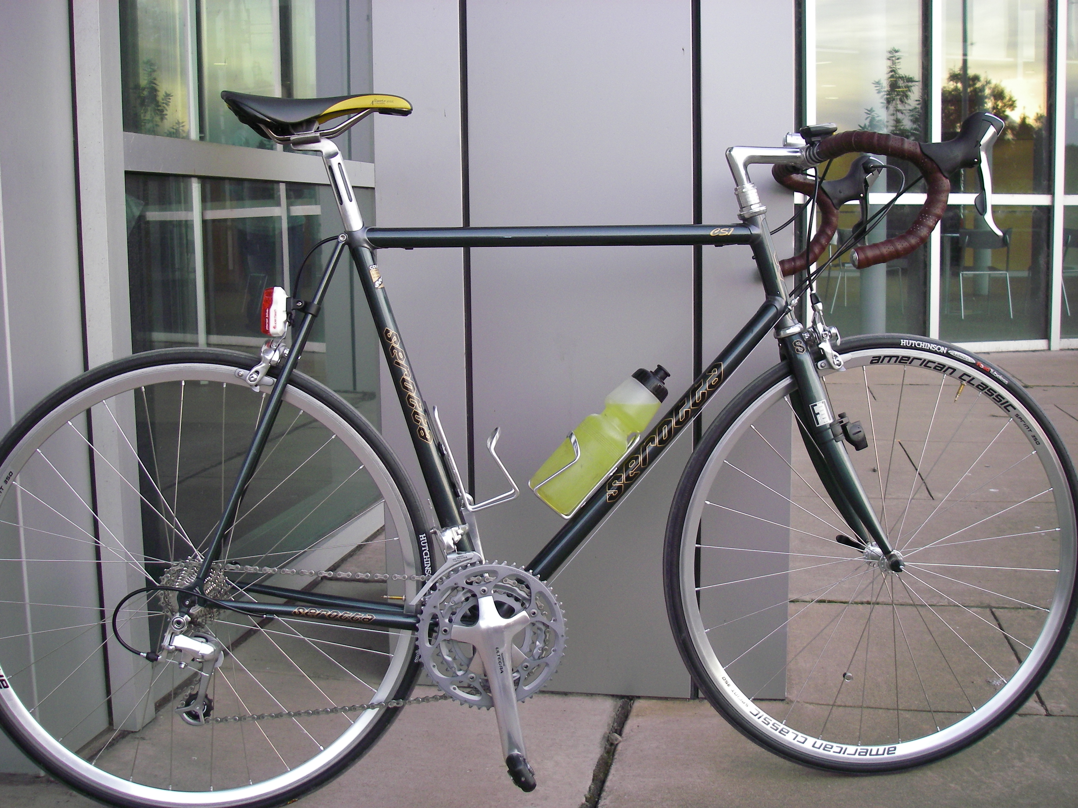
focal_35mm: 38
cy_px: 404
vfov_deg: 37.7
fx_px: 1183
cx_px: 539
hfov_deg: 49.0
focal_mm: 6.3
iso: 125
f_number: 3.3
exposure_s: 1/50
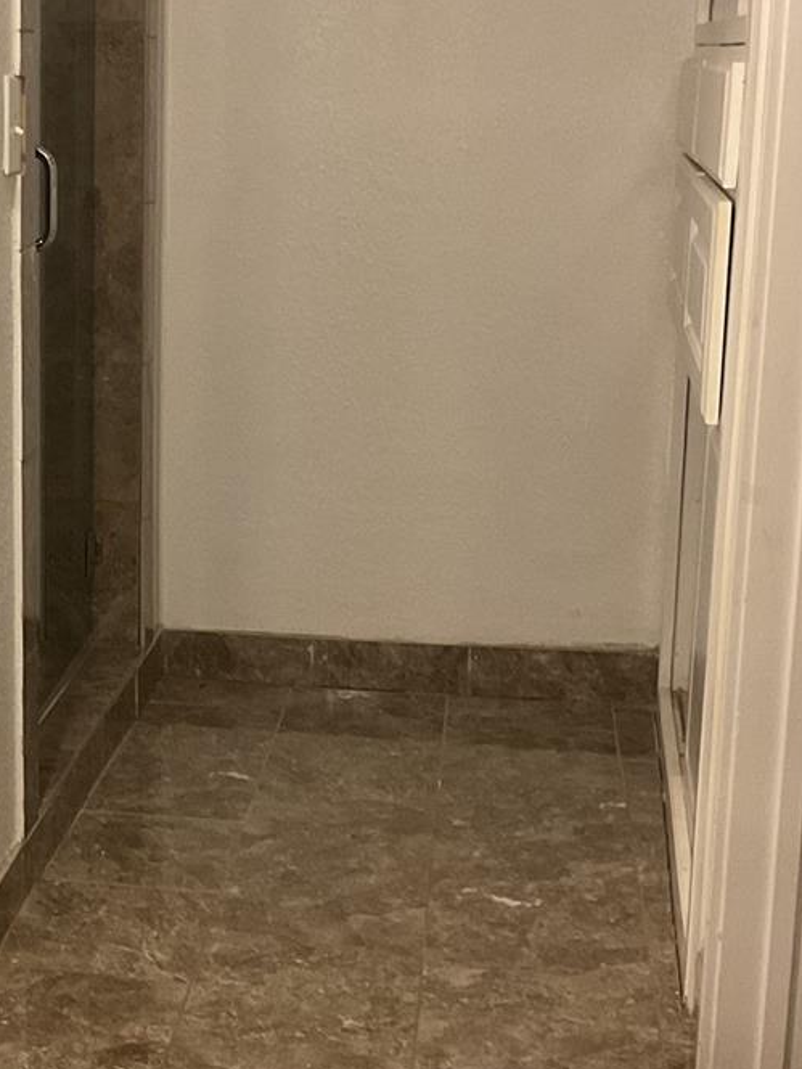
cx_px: -58
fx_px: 2069
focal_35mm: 67
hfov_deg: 21.0
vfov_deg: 28.9
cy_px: 474
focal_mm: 3
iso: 250
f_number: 1.8
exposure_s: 1/40
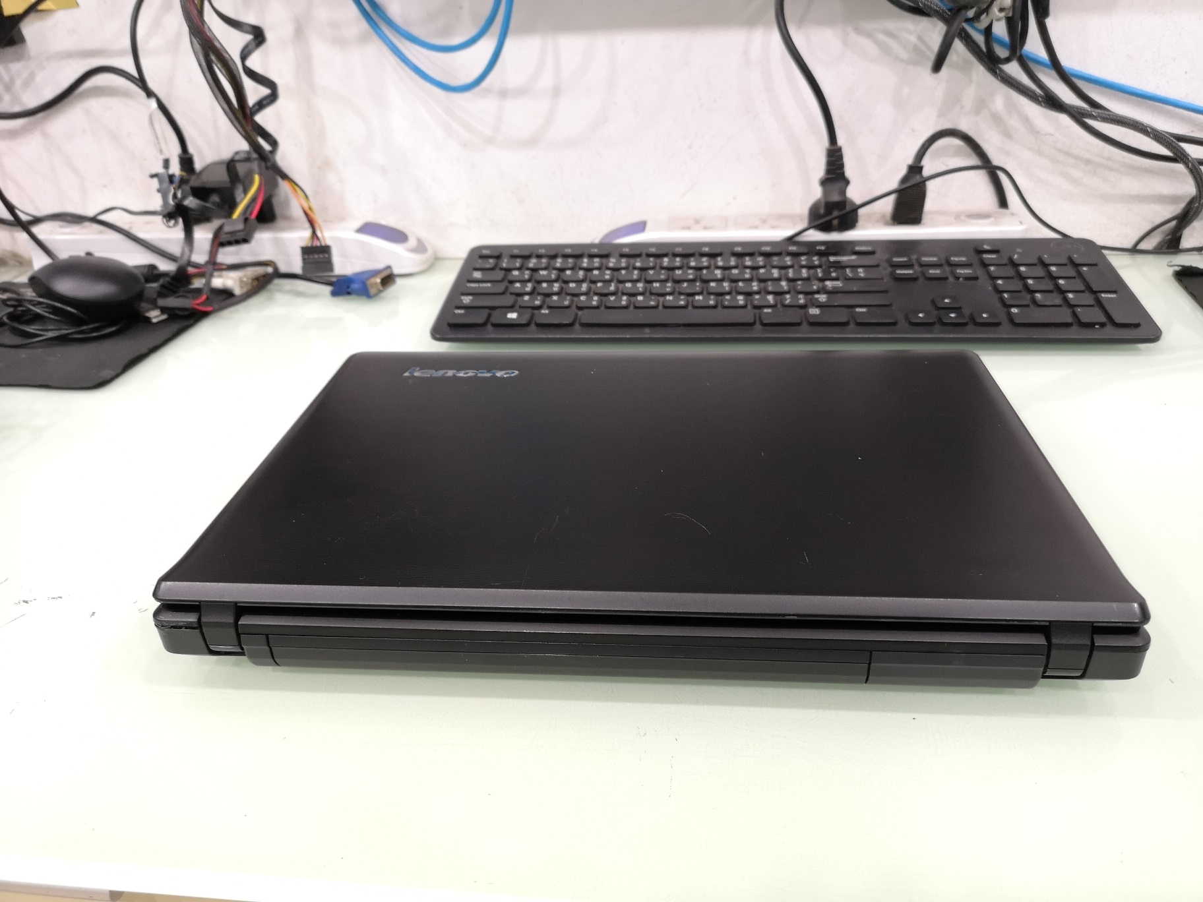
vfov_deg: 51.4
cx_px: 602
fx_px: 938
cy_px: 451
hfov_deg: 65.3
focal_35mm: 27
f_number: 1.8
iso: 250
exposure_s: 1/33.3
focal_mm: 3.95
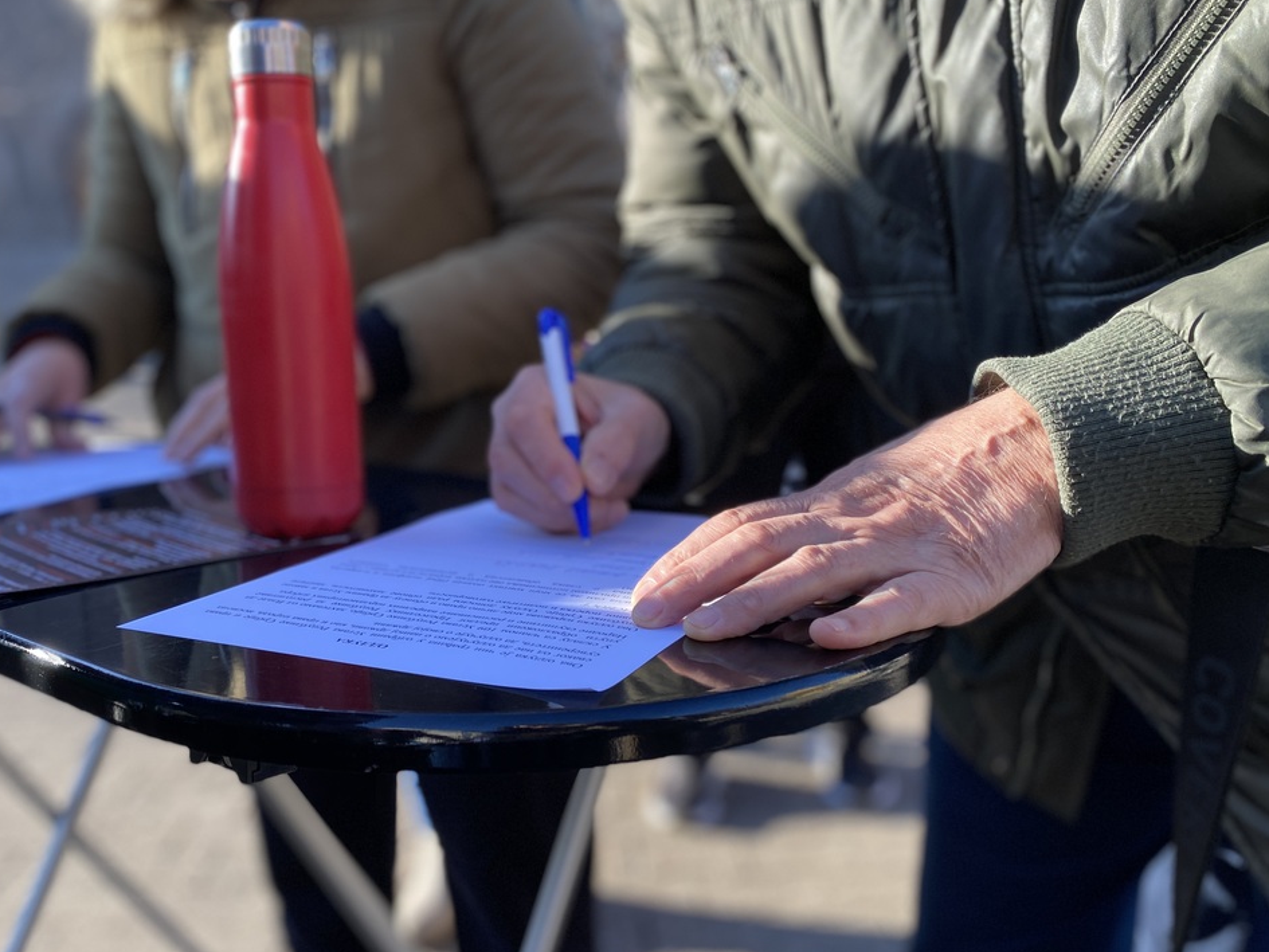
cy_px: 533
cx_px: 490
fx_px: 1210
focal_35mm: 33
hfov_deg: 54.8
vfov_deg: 42.9
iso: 32
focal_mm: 4.25
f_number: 1.8
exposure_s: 1/324
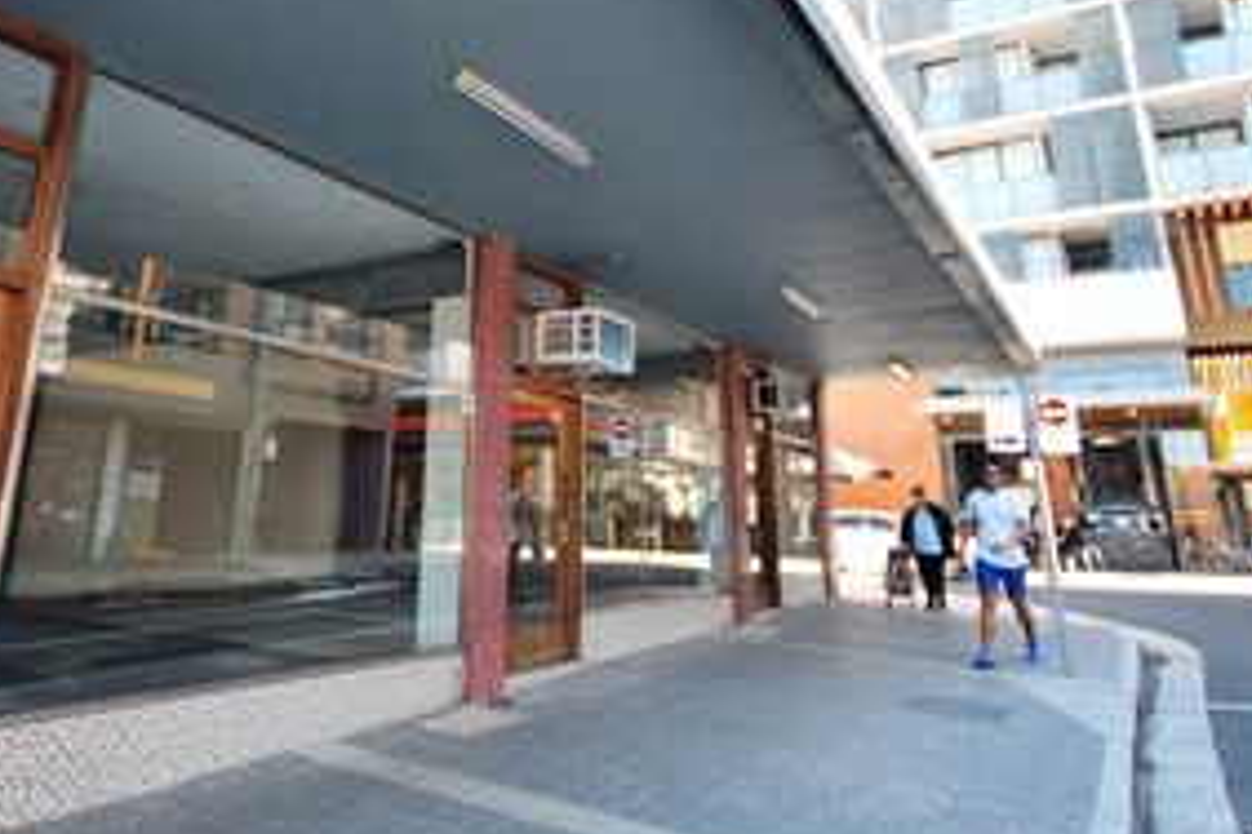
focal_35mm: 25
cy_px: 237
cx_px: 511
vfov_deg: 49.8
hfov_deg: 70.9
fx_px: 869
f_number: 4
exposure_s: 1/125
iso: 200
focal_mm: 10
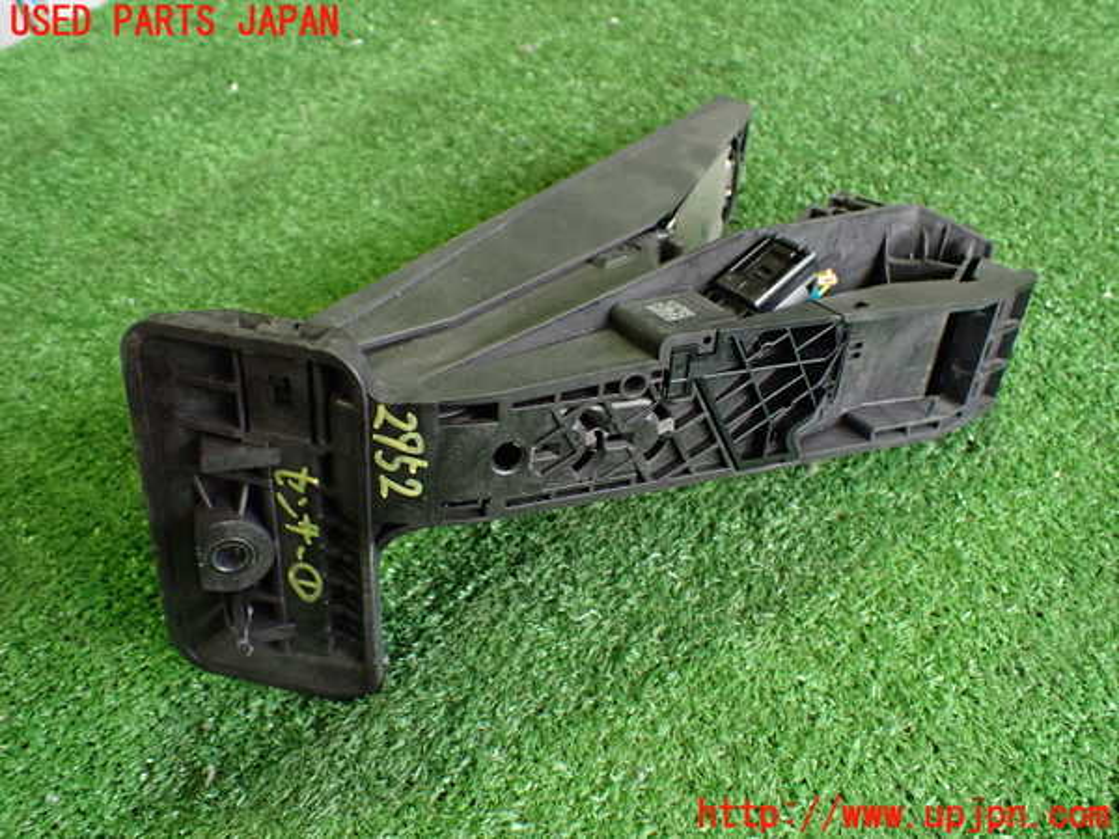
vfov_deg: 46.8
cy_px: 420
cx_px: 560
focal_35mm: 30
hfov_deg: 60.0
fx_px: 970
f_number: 2.3
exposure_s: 1/80
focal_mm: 5.4
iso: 800
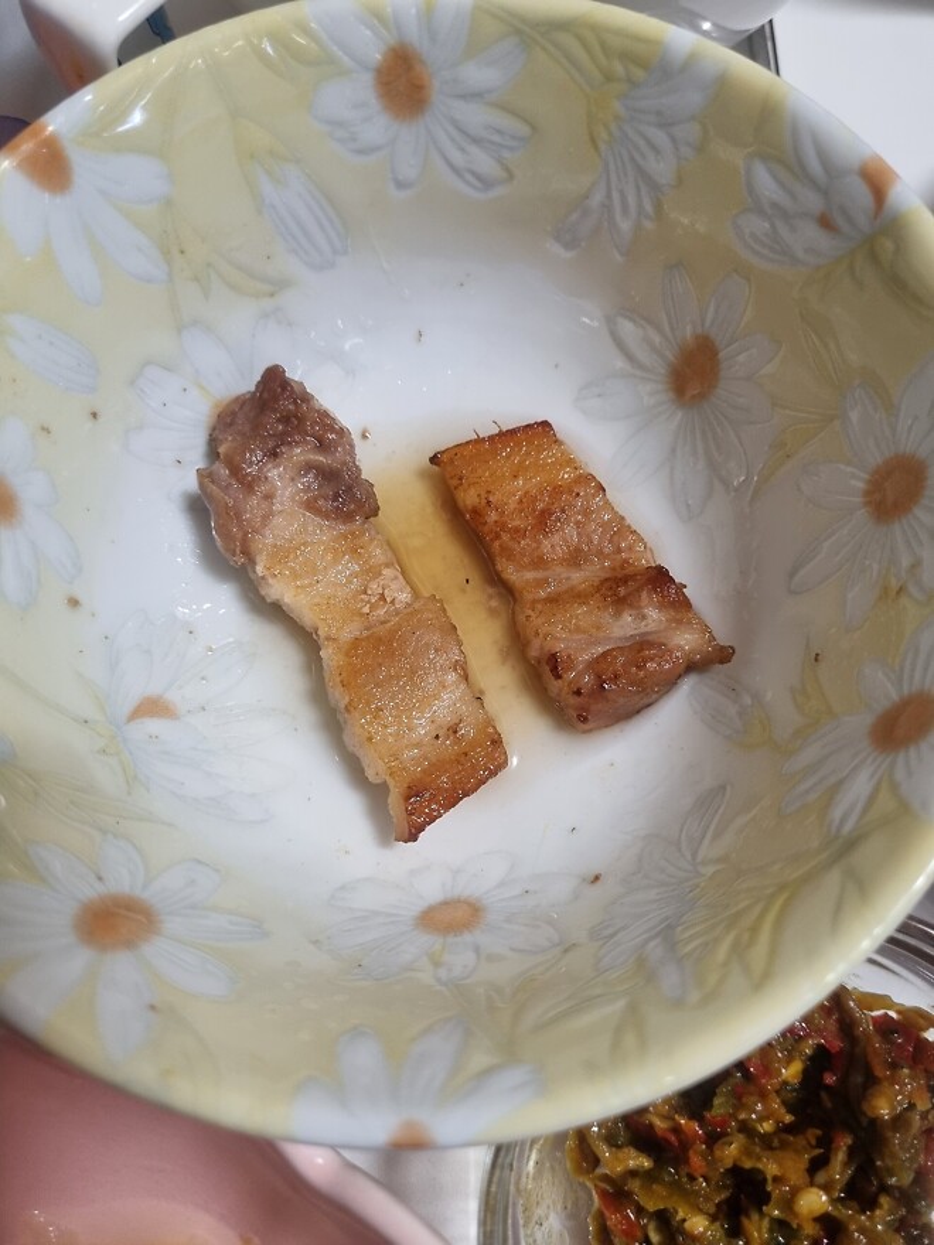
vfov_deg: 67.3
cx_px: 467
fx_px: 935
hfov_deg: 53.1
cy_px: 622
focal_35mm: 26
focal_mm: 5.4
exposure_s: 1/40
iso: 320
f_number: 1.8
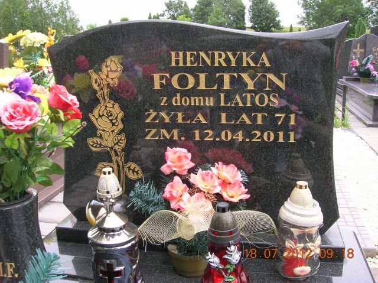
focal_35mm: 34
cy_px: 142
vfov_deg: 41.7
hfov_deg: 54.0
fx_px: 371
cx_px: 189
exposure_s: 1/45.4
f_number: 4.9
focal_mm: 5.7
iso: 50
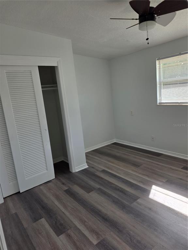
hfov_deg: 58.9
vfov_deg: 73.9
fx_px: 167
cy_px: 125
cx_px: 94
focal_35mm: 23
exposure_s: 1/180
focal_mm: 6.25
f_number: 1.7
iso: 40
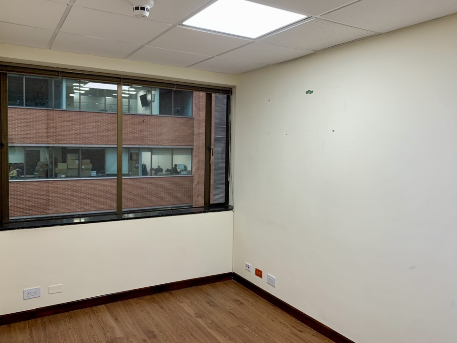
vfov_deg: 49.7
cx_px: 235
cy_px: 165
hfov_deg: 63.4
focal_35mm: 28
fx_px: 370
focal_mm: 4.25
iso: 64
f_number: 1.8
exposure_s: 1/120
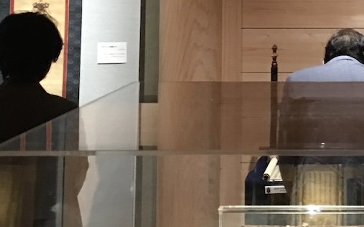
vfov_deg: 13.7
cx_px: 337
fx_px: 903
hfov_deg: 22.2
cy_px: -83
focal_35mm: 91
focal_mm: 4.15
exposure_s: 1/4
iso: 80
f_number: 2.2
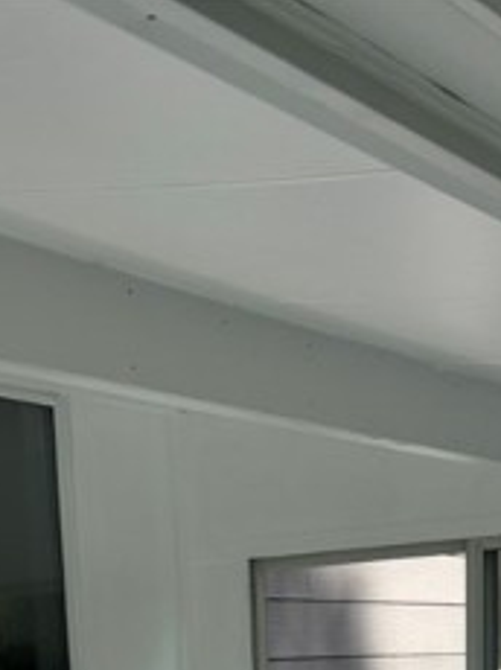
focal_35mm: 87
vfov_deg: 18.7
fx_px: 1682
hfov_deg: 16.9
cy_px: 1113
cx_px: 210
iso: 50
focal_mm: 5.96
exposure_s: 1/1178
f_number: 1.6
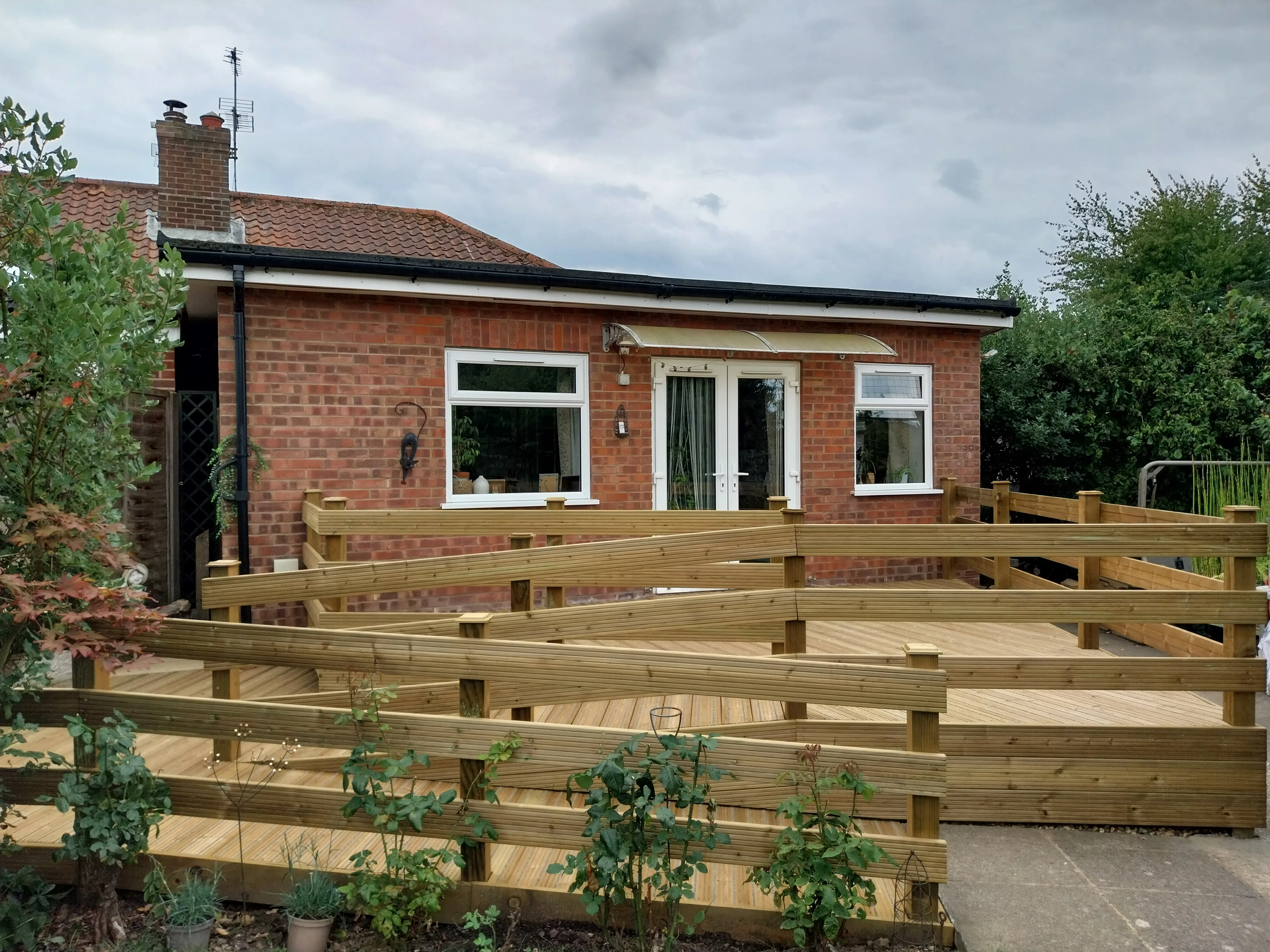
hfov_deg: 67.3
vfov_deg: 53.1
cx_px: 635
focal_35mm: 26
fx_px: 954
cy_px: 476
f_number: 1.8
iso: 25
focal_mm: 4
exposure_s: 1/424
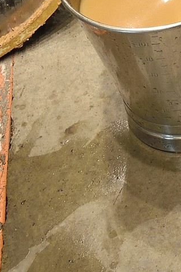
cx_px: 449
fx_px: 1139
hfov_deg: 8.3
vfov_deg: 11.8
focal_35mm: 151
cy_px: -308
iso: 1600
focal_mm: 30
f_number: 5.6
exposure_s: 1/60
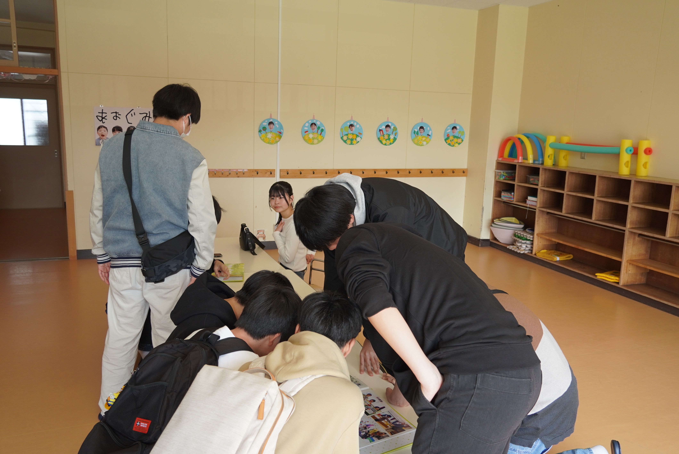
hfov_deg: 61.9
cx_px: 340
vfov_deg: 43.7
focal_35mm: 30
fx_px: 566
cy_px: 227
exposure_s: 1/160
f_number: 4
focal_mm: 20
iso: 320
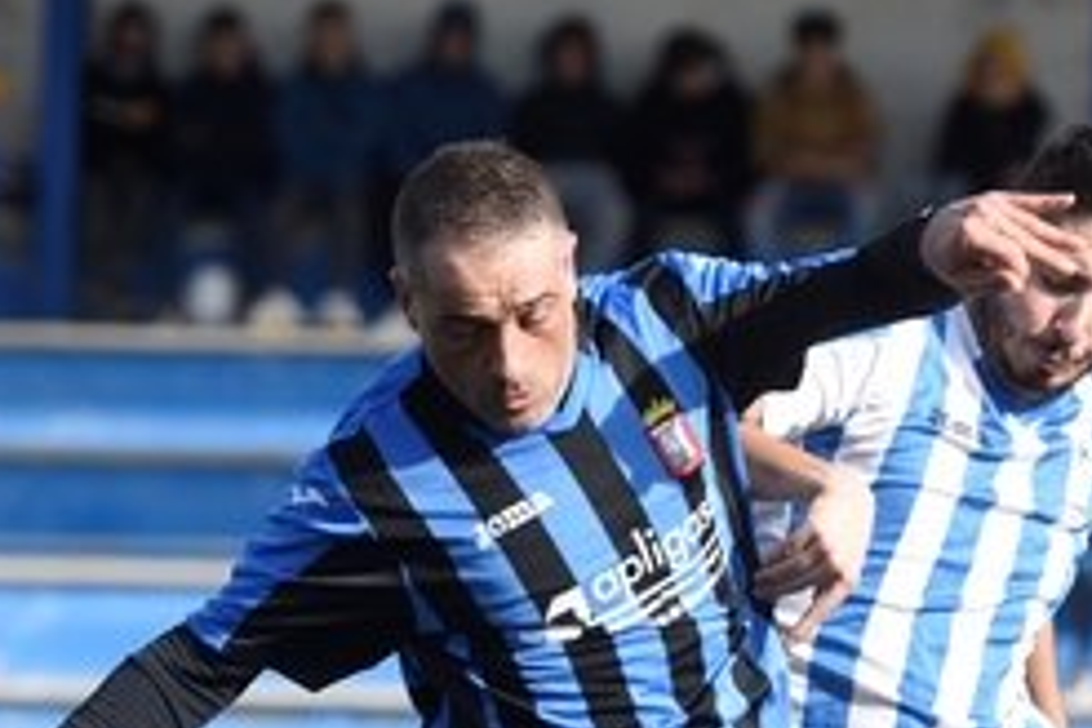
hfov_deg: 4.5
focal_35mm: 455
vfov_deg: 3.0
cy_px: 948
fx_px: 13801
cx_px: 675
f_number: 6.3
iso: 800
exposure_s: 1/2500
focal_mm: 160
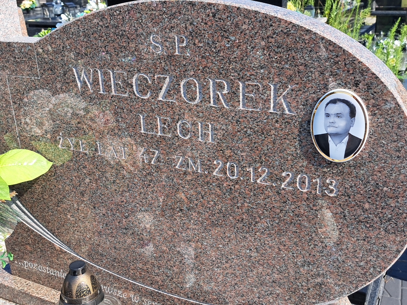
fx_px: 282
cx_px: 204
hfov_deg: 71.6
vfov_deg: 56.8
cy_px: 152
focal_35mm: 24
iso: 50
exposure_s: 1/585
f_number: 1.8
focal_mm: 5.23
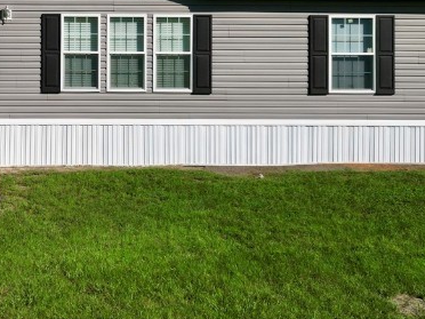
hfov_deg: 28.3
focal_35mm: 66
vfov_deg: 21.7
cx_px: 45
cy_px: 23
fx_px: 810
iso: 100
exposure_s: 1/4000
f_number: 1.7
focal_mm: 6.72
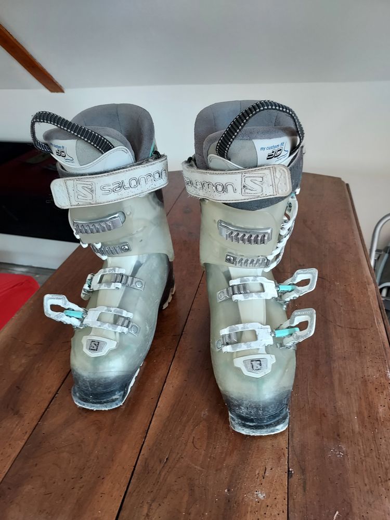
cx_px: 195
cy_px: 260
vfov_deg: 71.6
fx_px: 361
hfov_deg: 56.8
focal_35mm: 24
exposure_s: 1/50
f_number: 1.8
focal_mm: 4.6
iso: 125
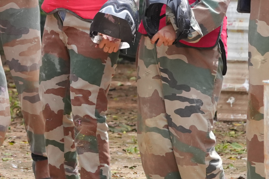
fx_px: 3101
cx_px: -87
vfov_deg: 3.3
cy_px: -127
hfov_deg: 4.9
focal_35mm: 415
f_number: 4
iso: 2500
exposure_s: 1/8000
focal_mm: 85
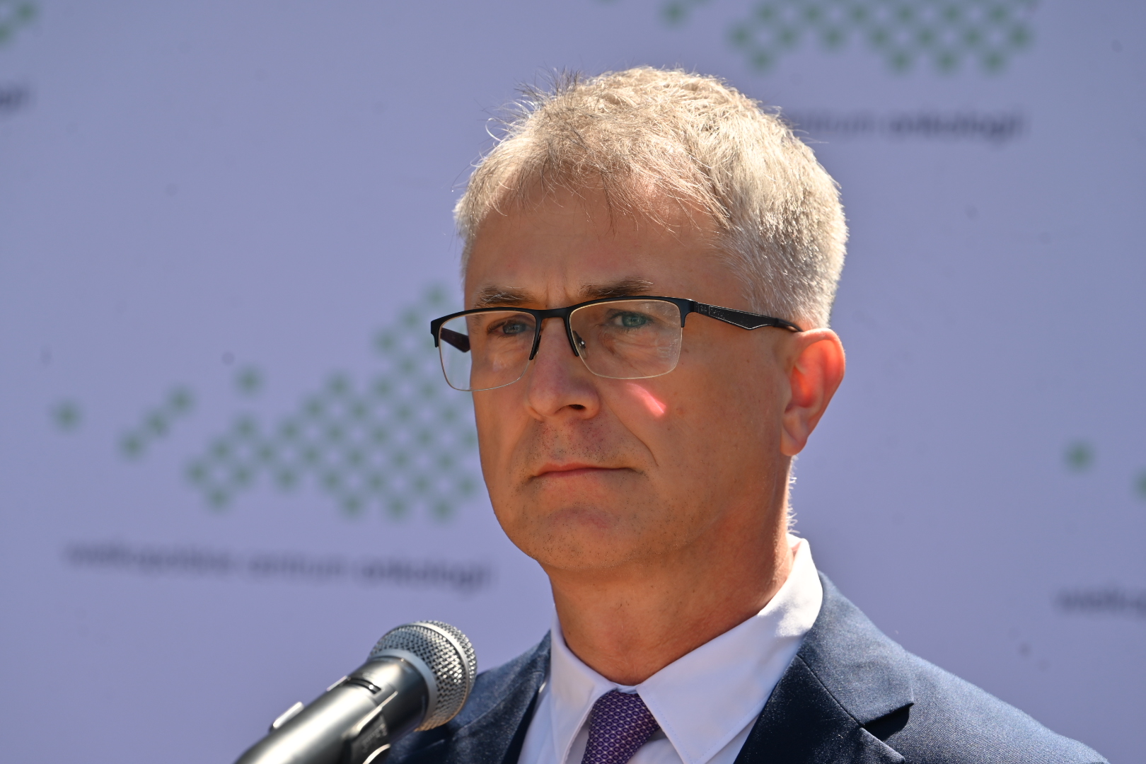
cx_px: 573
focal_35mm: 180
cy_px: 382
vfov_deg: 7.6
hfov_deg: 11.4
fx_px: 5730
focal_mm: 180
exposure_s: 1/250
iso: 100
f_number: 7.1
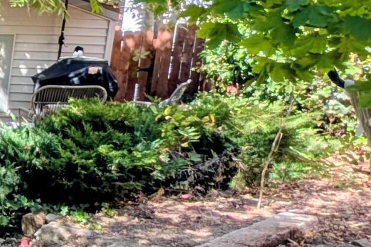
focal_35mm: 61
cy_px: 130
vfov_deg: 22.3
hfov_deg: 22.5
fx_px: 629
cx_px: -264
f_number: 1.95
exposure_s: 1/733
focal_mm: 2.23
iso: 39
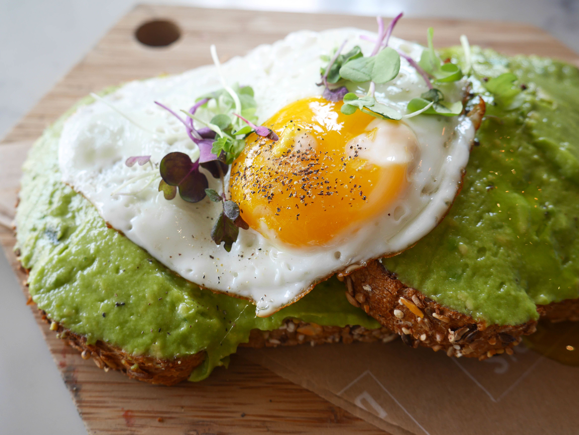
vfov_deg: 39.7
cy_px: 218
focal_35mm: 36
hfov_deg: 51.3
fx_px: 602
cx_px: 290
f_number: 4
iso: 200
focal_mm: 18
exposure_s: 1/60
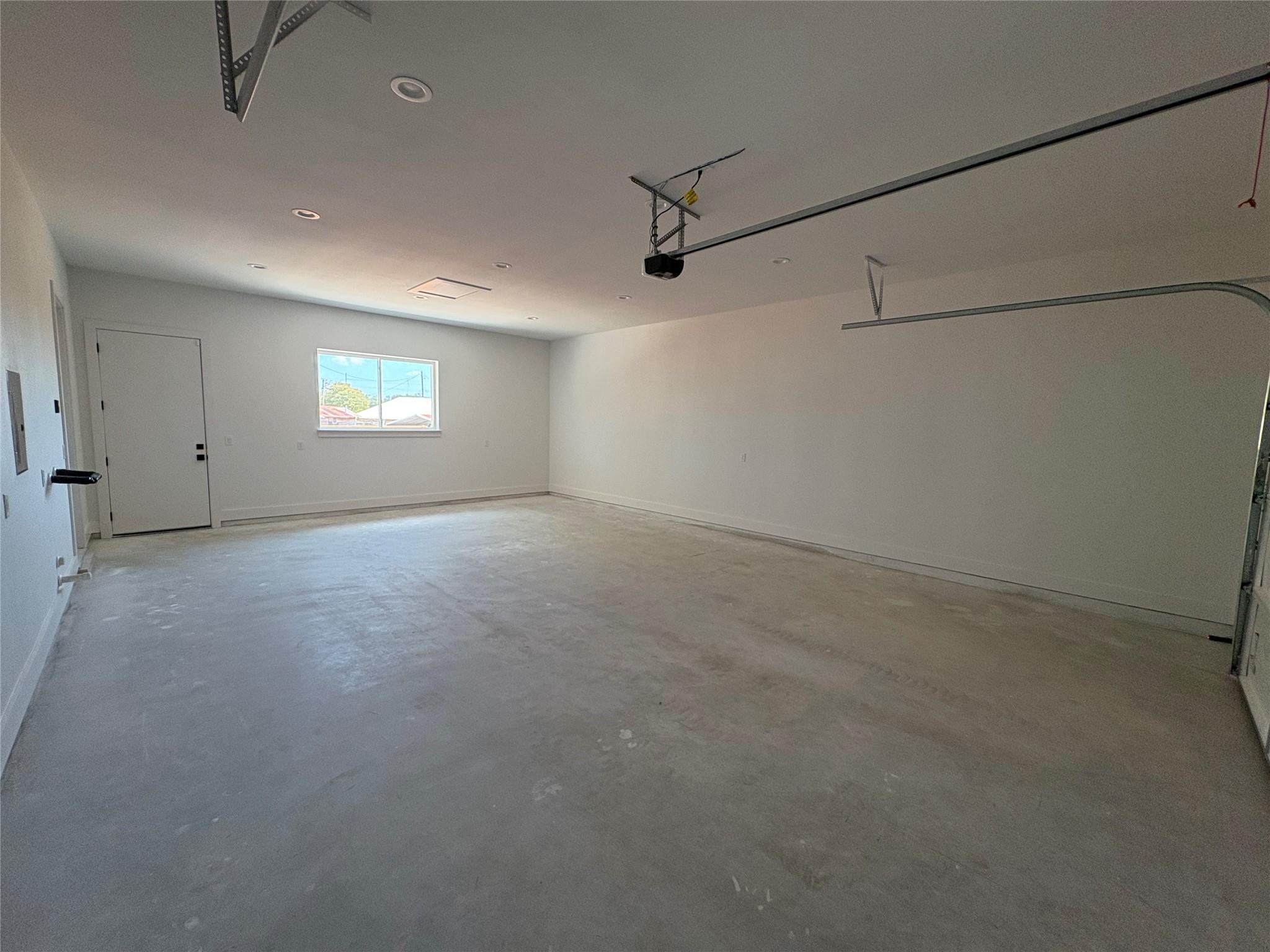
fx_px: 514
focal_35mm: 14
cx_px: 635
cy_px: 476
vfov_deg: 85.7
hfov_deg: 102.1
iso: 160
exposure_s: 1/99
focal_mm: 2.22
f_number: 2.2
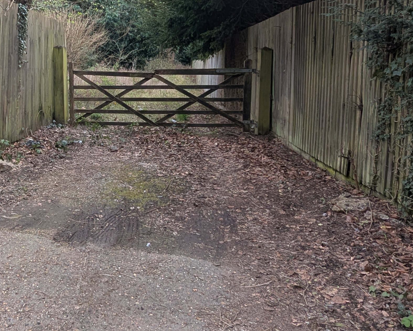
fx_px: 403
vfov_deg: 43.3
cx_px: 69
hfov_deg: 50.2
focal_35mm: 33
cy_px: 89
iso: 44
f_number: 2.2
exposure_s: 1/741
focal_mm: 1.95
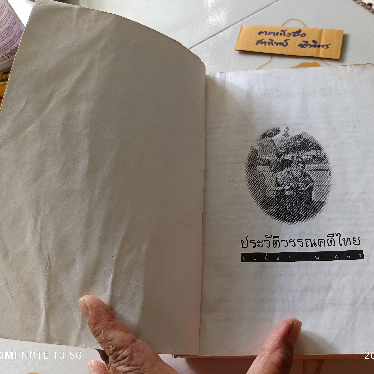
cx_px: 223
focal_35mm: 29
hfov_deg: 55.3
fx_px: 354
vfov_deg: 55.6
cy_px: 183
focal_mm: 5.31
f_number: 1.7
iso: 516
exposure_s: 1/50
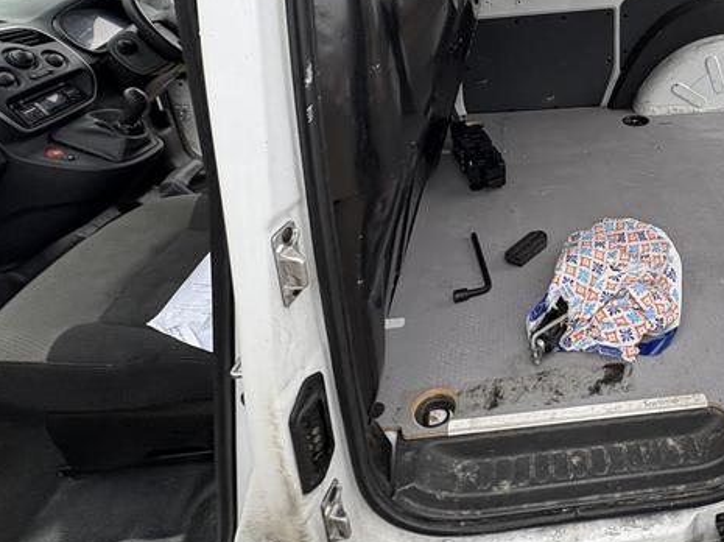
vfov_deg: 47.3
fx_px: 564
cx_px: 567
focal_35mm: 27
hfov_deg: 60.7
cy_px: 78
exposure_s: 1/144
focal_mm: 2.22
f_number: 2.2
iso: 64
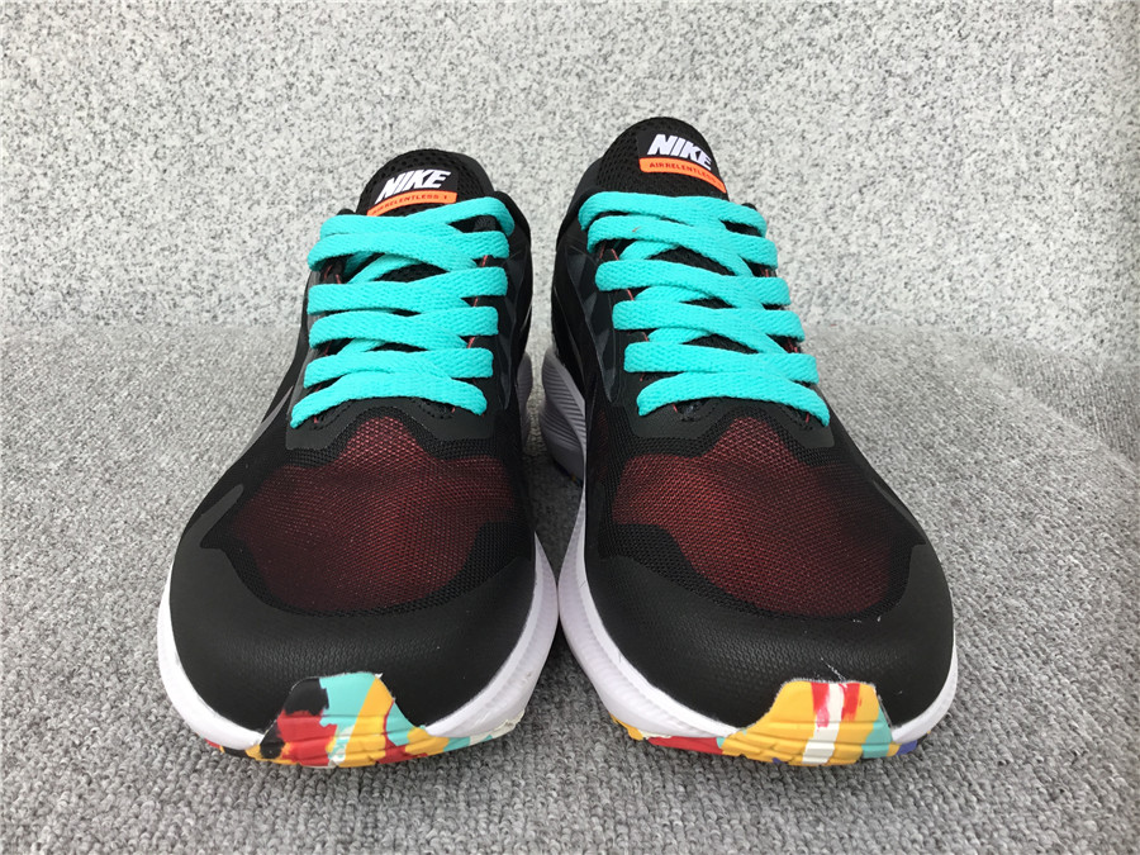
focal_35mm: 31
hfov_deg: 58.4
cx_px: 570
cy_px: 428
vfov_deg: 45.4
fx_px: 1021
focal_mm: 3.3
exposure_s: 1/120
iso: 40
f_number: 2.4
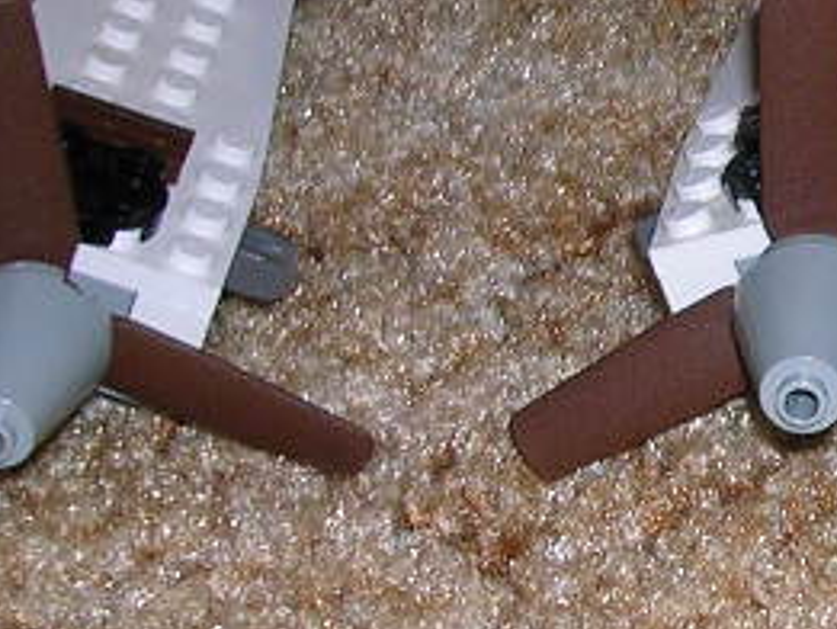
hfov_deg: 12.6
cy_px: 202
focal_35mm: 149
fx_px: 3604
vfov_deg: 10.0
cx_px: 1273
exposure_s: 1/60.1
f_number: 2.8
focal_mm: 5.8
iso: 50
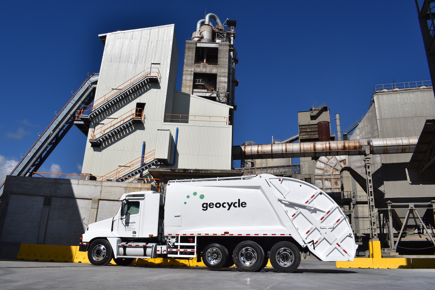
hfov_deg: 67.4
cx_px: 218
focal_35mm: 27
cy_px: 145
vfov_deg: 47.9
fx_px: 326
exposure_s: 1/640
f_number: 13
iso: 200
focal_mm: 18
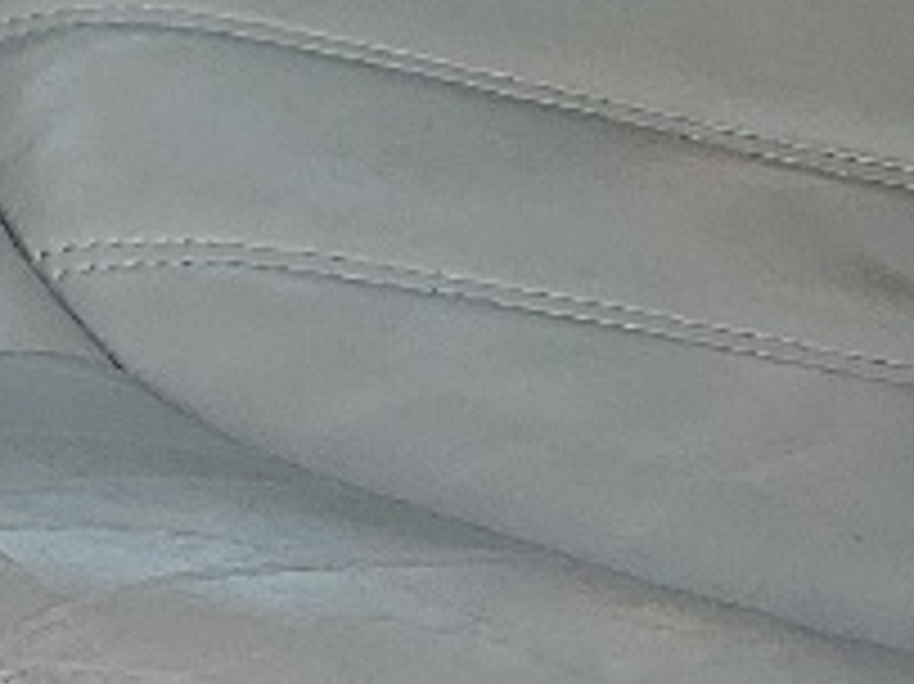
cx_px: 324
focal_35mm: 205
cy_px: -716
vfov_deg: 7.0
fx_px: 5410
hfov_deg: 9.7
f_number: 1.5
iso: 50
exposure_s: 1/179
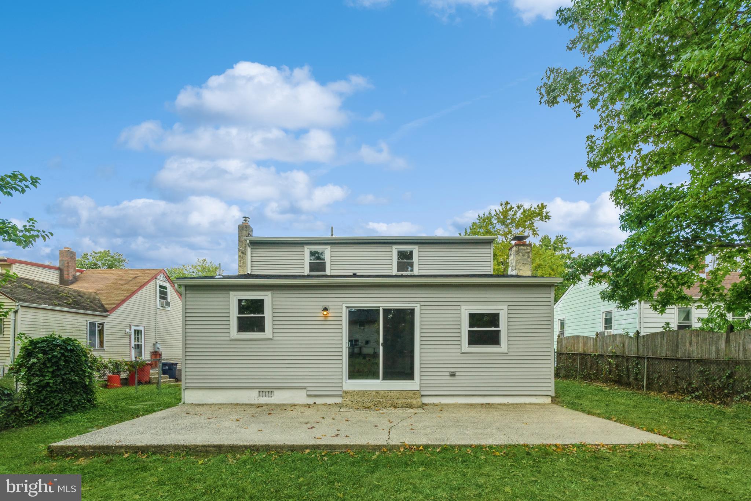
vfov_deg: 73.7
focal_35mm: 16
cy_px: 250
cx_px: 376
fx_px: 334
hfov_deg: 96.7
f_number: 11
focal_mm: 16
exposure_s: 1/200
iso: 320
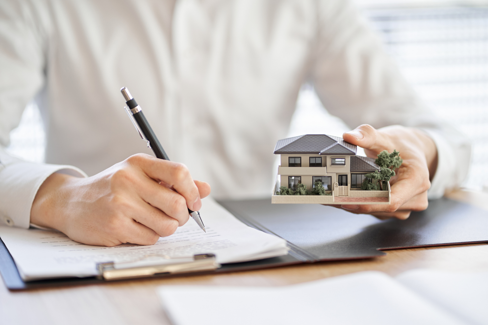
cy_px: 162
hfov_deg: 23.9
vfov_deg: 16.1
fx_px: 1152
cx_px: 244
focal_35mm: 85
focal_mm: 85
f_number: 2
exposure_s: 1/50
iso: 400
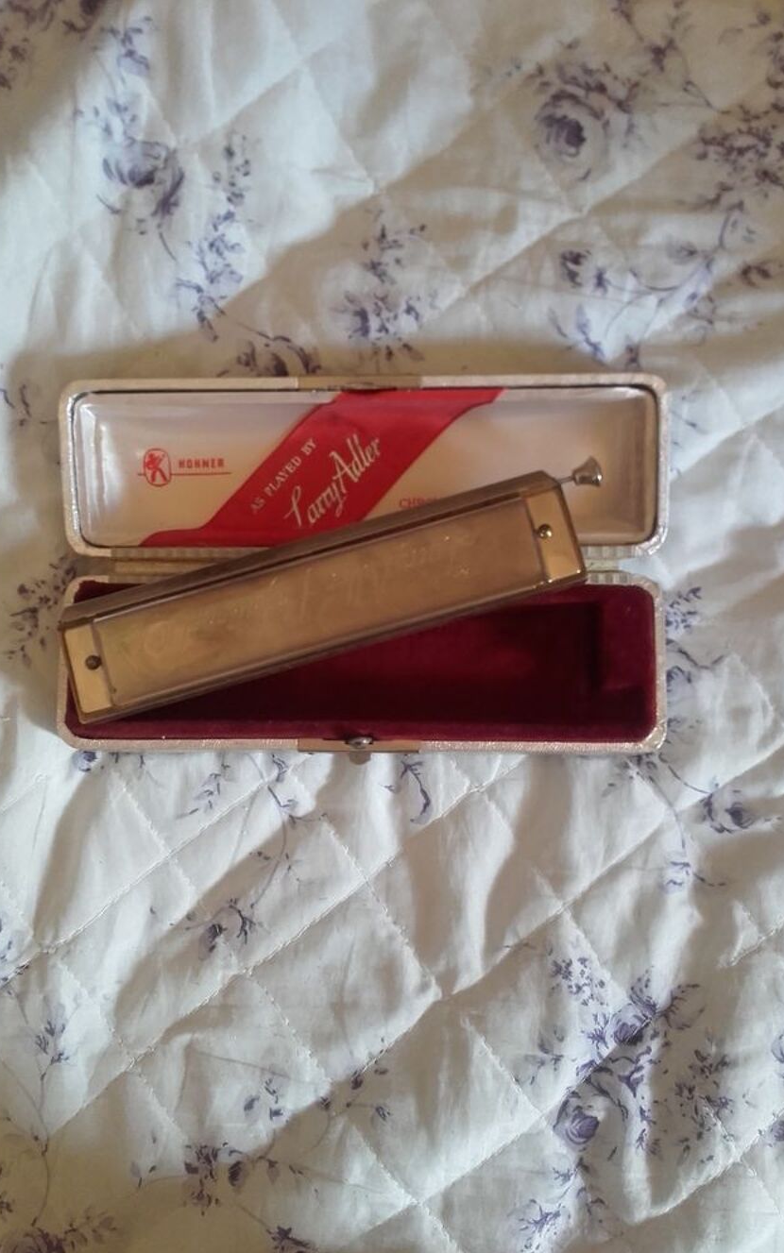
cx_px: 399
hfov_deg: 38.3
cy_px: 628
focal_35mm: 33
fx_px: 1128
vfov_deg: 58.1
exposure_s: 1/20
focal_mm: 3.31
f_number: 2.2
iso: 110
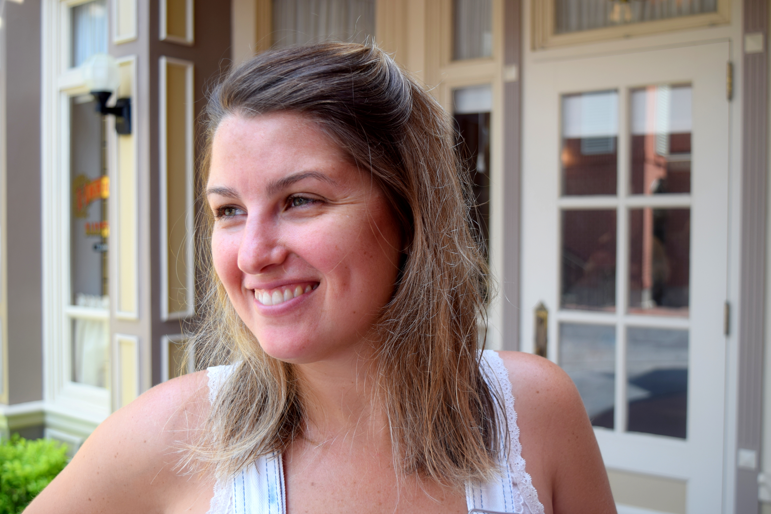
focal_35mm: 40
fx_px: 868
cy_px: 257
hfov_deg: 47.9
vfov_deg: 33.0
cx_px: 386
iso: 100
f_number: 4.5
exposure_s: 1/80
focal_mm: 27
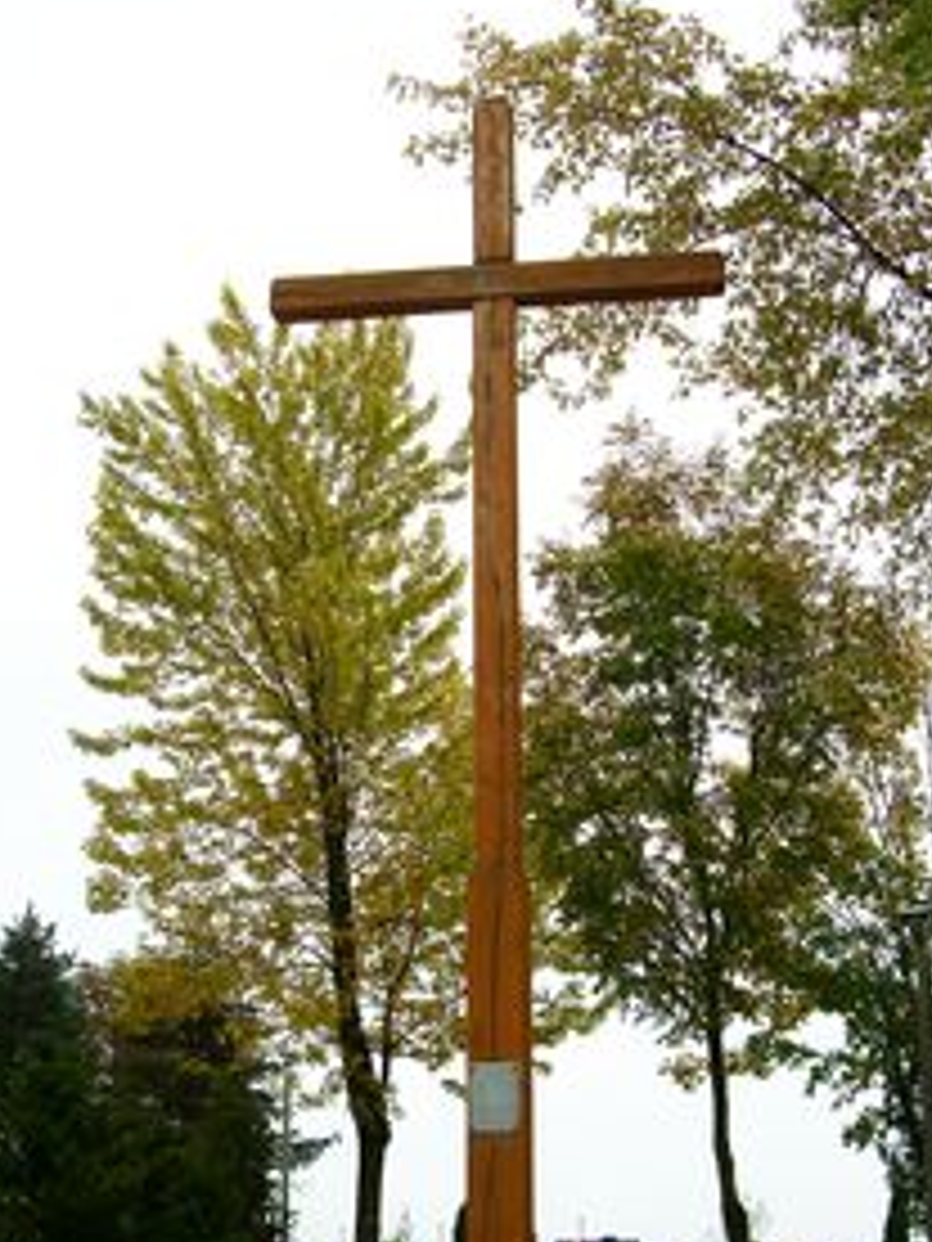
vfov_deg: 34.8
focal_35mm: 55
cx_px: 428
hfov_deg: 26.6
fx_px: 1974
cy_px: 765
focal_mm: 7.9
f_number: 2.8
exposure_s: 1/400
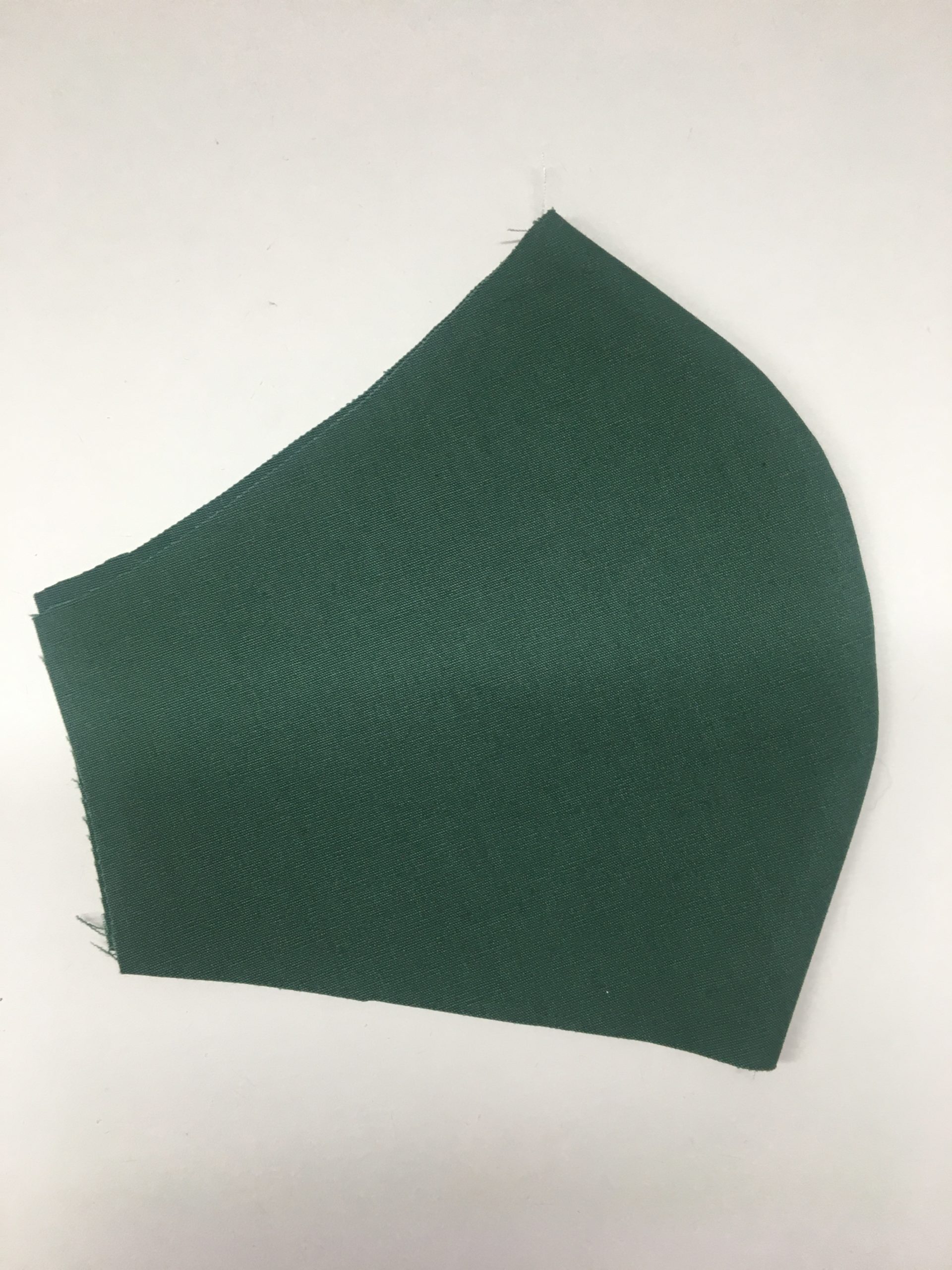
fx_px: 1063
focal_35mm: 29
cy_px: 635
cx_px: 476
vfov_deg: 61.7
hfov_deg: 48.2
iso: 64
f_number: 2.2
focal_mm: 4.15
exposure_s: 1/33
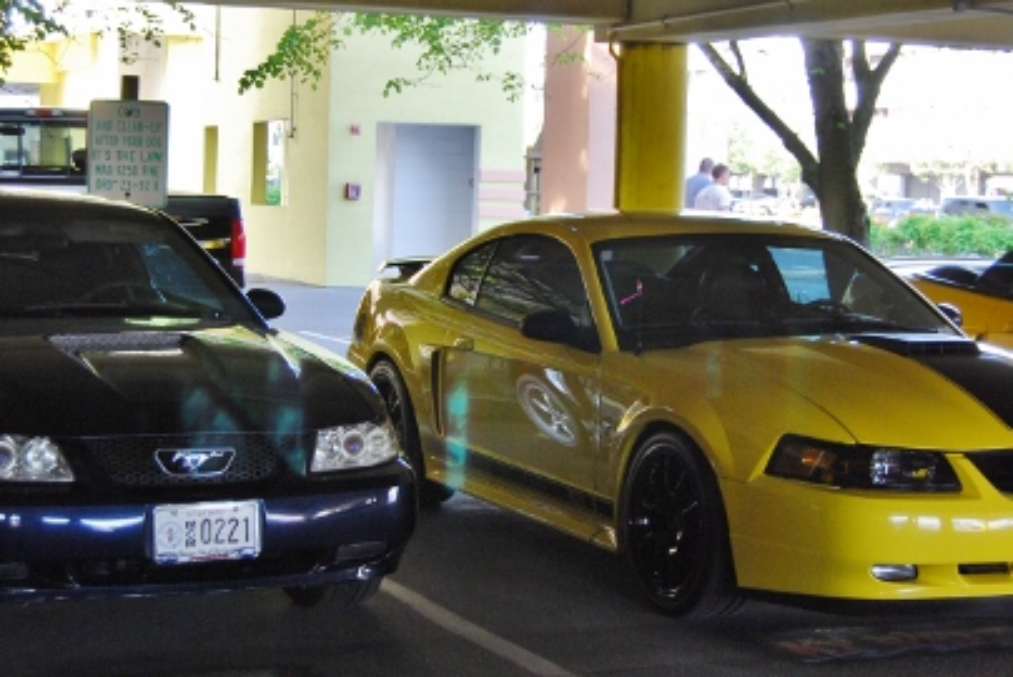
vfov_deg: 17.9
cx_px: 476
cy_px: 238
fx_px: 2140
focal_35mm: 76
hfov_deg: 26.6
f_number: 4.5
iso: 200
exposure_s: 1/50
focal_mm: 32
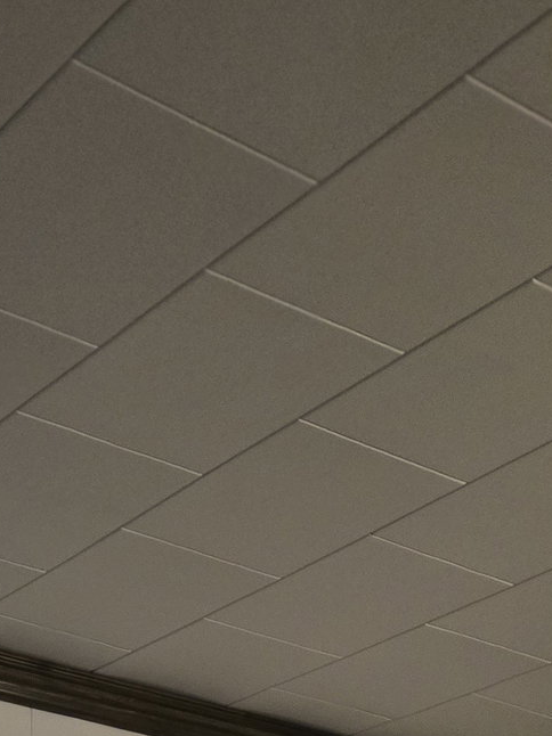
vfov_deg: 22.1
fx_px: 1617
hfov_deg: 17.5
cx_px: -273
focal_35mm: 76
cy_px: 1042
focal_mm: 5.4
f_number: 1.8
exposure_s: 1/60
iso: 1000
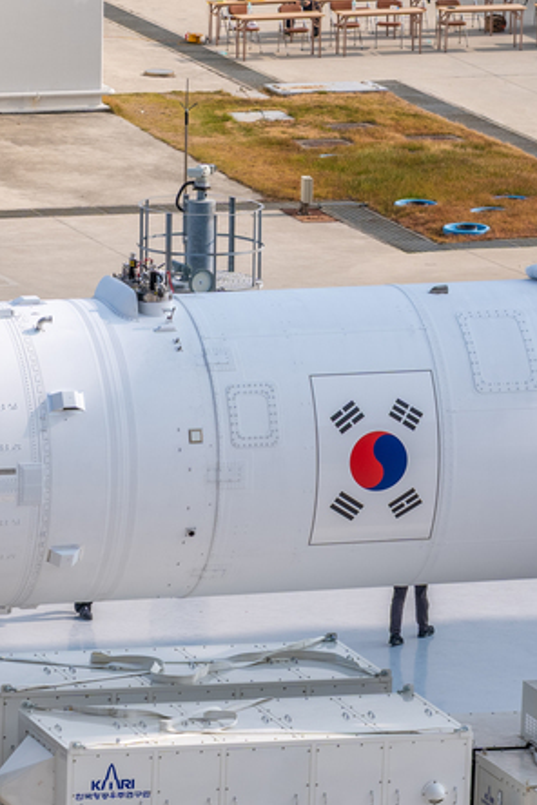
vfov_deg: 6.1
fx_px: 7540
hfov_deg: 4.1
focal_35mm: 337
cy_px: 596
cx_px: 136
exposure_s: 1/250
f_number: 9
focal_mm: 107
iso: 100
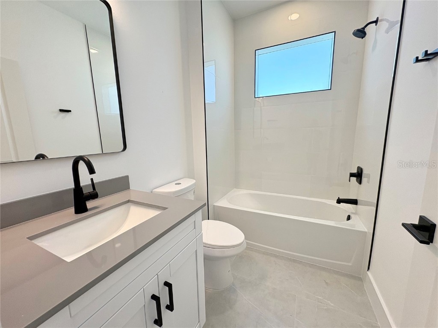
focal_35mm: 14
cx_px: 219
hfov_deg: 102.1
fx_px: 177
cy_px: 164
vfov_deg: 85.7
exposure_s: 1/120
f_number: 2.2
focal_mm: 2.22
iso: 160
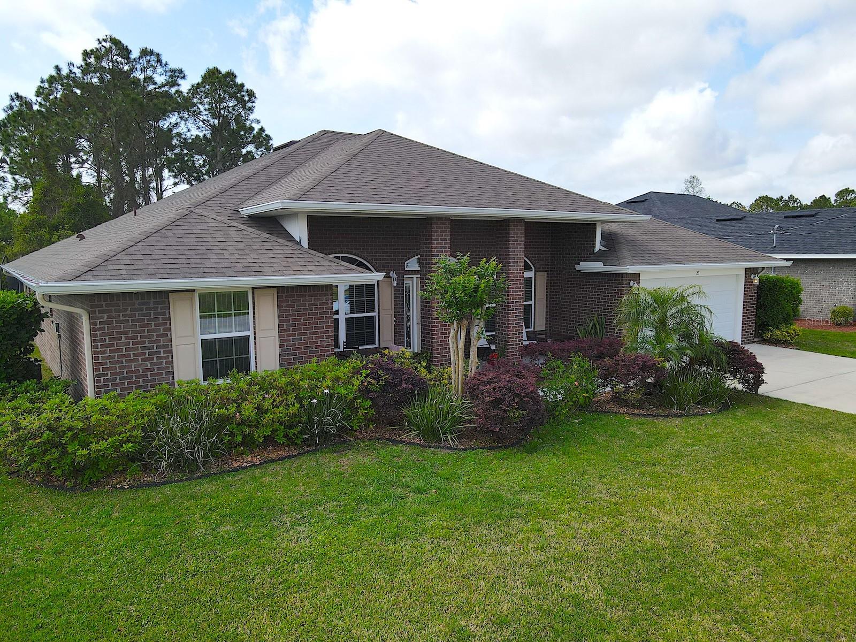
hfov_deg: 71.6
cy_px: 321
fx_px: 593
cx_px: 428
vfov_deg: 56.8
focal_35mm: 24
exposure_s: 1/640
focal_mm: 4.5
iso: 100
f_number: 2.8
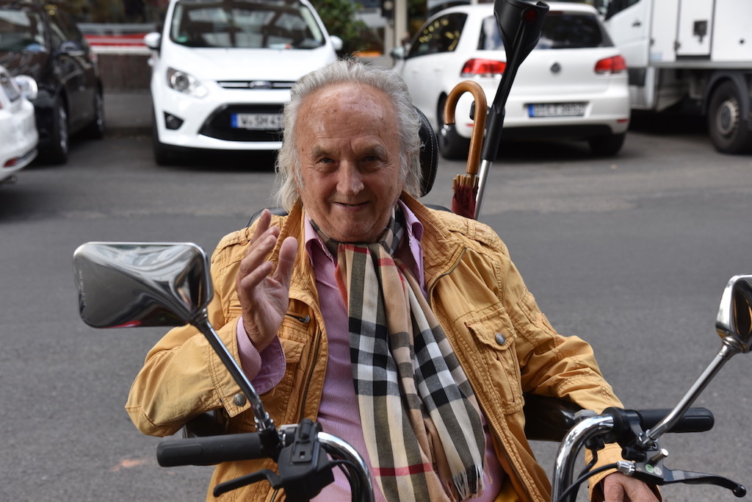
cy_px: 251
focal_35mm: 55
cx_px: 376
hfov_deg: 36.2
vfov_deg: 24.6
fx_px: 1149
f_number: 6.3
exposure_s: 1/160
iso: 400
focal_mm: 55
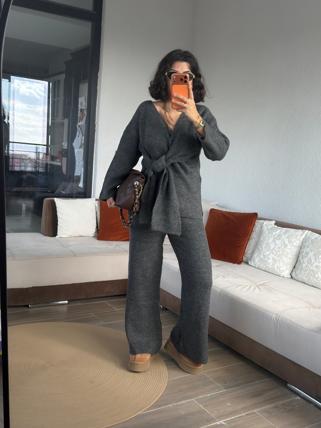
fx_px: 457
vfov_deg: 50.1
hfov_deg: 38.7
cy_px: 214
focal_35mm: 37
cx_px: 160
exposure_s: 1/306
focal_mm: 6.76
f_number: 1.78
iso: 80
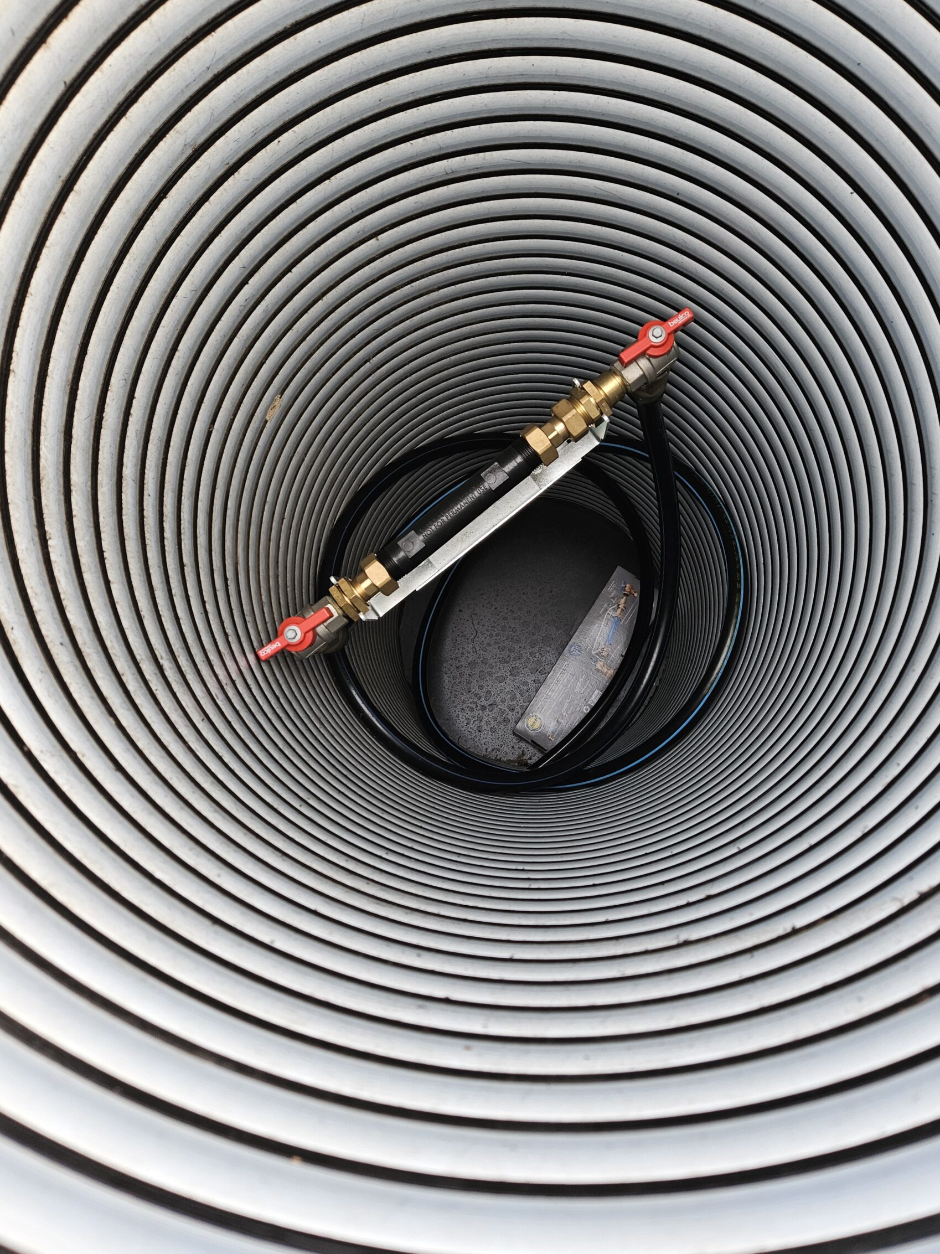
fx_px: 942
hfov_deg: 53.0
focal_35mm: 26
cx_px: 513
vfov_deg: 67.3
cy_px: 602
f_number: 1.8
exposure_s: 1/359
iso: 200
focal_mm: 5.4
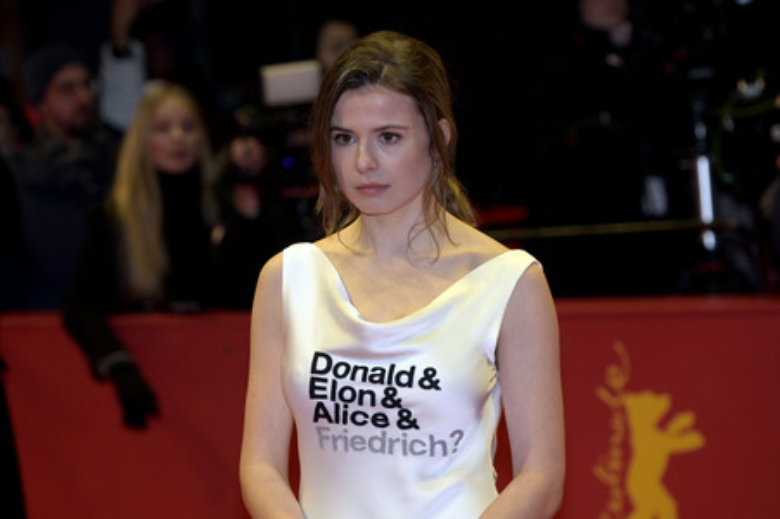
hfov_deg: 15.2
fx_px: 2923
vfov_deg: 10.1
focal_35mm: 135
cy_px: 260
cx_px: 390
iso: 1250
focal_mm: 135
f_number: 4
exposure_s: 1/1000
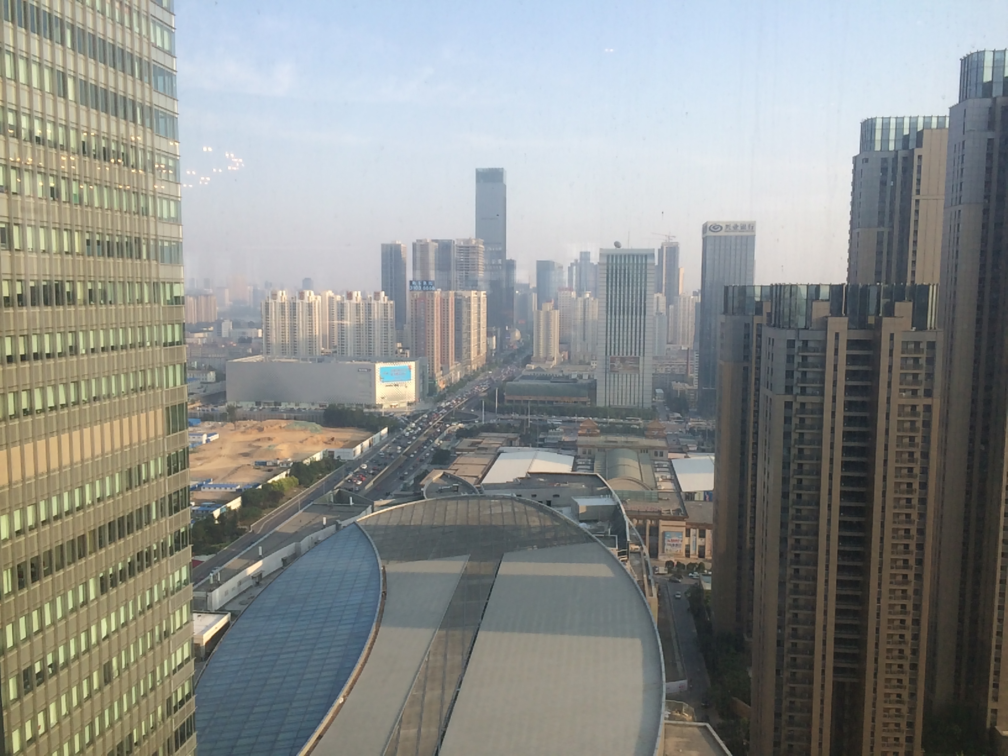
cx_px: 504
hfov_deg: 61.7
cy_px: 378
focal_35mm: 29
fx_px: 844
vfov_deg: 48.2
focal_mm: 4.15
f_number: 2.2
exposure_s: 1/442
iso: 32
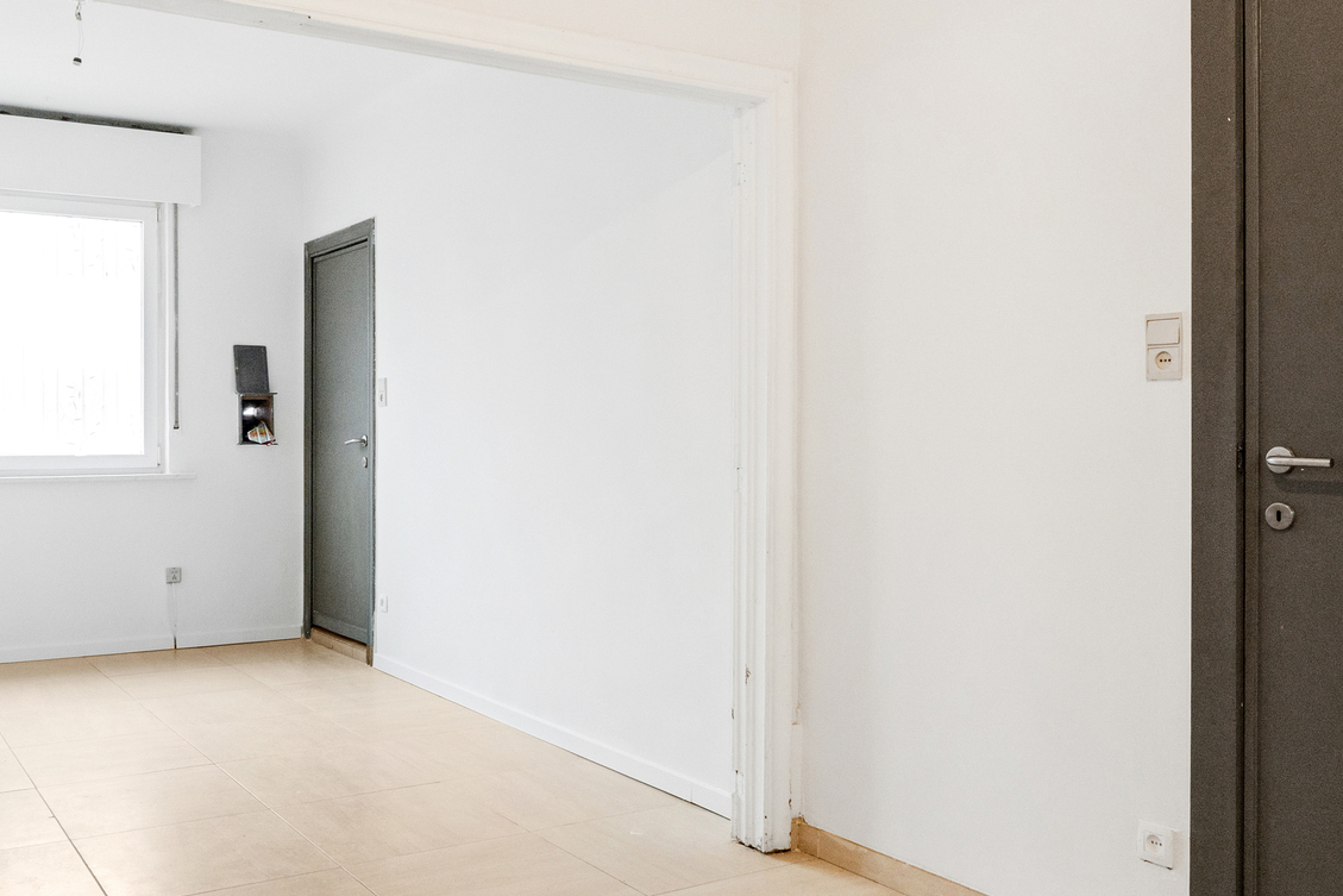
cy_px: 405
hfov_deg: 55.3
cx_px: 523
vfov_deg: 38.9
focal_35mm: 34
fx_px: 1268
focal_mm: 16
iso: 250
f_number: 11
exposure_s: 1/6
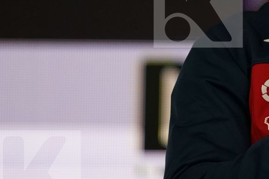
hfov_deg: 1.6
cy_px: 4
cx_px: 360
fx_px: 9561
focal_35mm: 1280
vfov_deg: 1.1
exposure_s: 1/500
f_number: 2.8
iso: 2000
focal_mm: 400
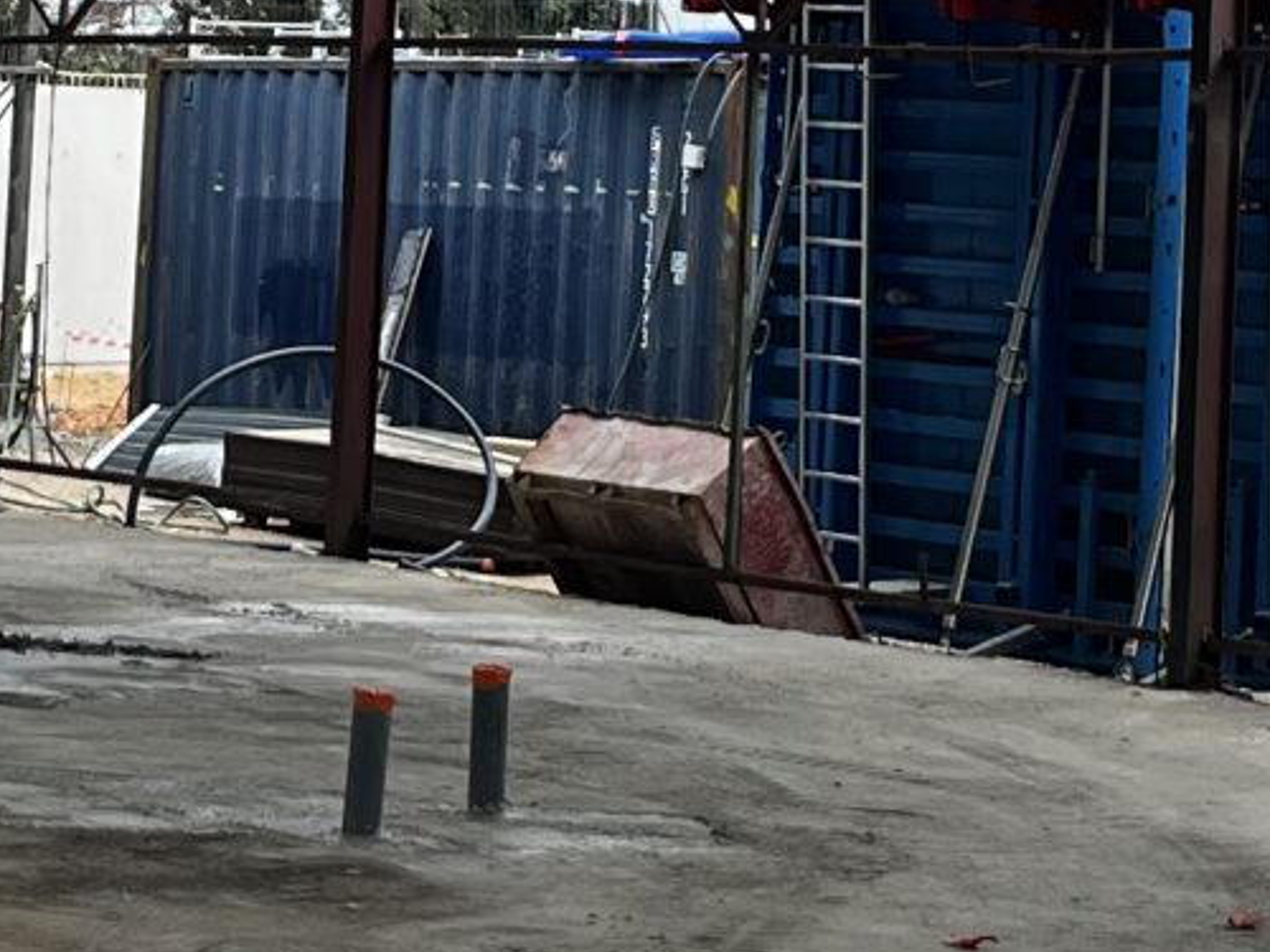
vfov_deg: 11.0
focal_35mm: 133
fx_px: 4880
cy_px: -48
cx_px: 300
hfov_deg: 14.8
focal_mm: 5.1
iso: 50
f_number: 1.6
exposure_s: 1/418
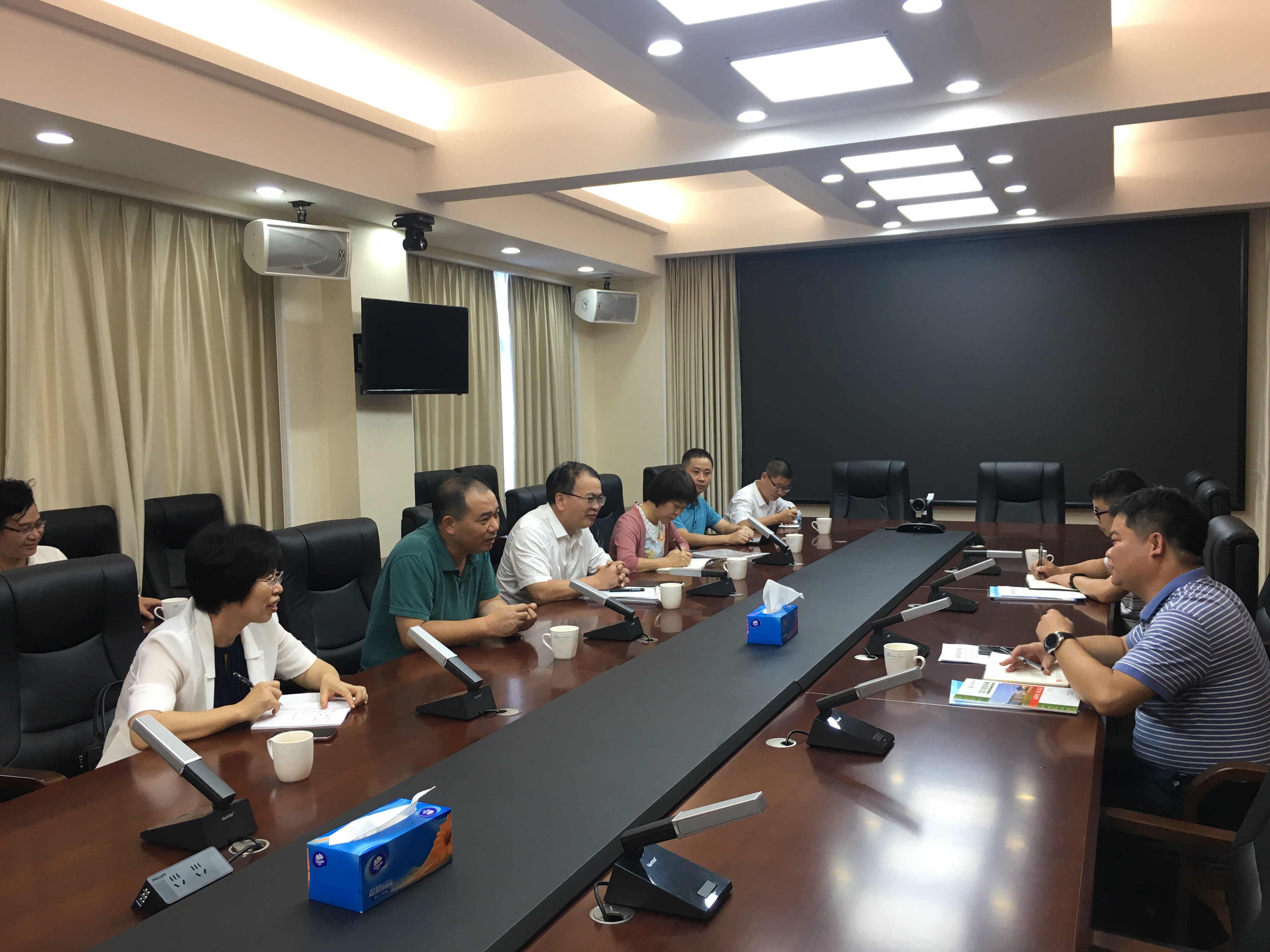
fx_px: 1064
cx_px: 635
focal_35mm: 29
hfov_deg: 61.7
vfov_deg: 48.2
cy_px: 476
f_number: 2.2
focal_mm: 4.15
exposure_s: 1/33
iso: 25
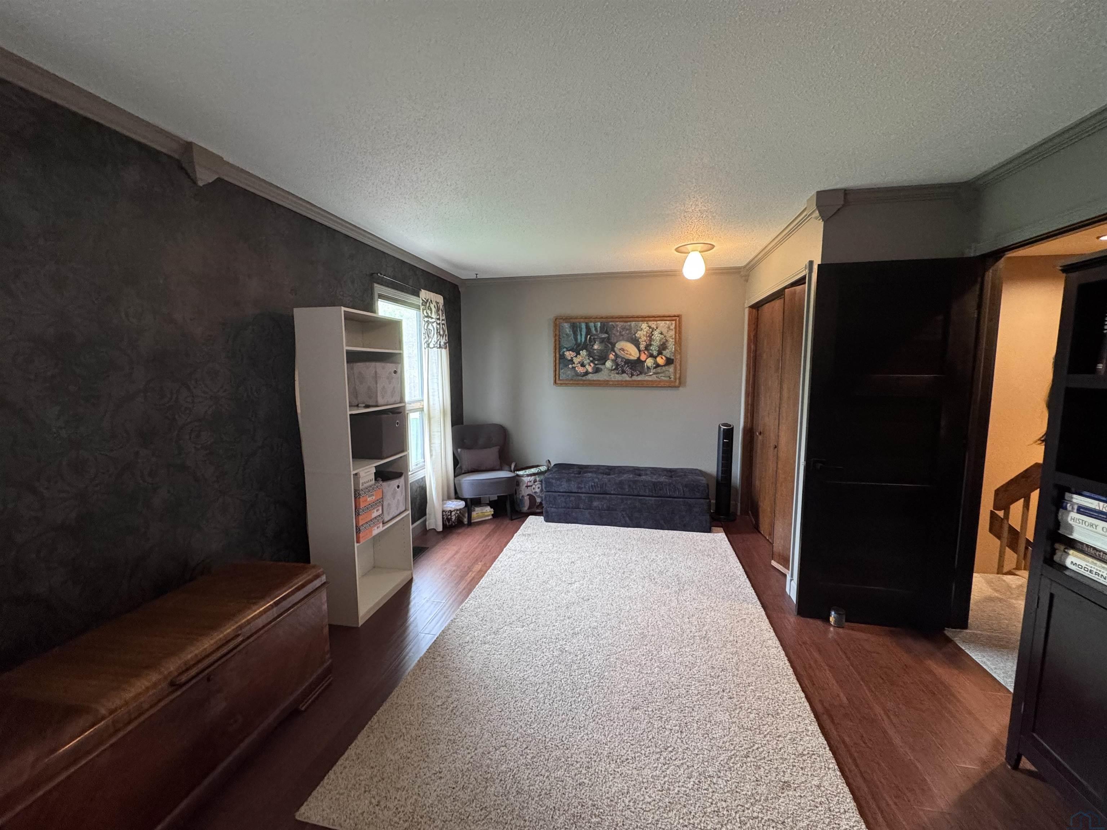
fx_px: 448
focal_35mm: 14
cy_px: 415
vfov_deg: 85.7
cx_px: 554
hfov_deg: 102.1
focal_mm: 2.22
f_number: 2.2
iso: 400
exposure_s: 1/60
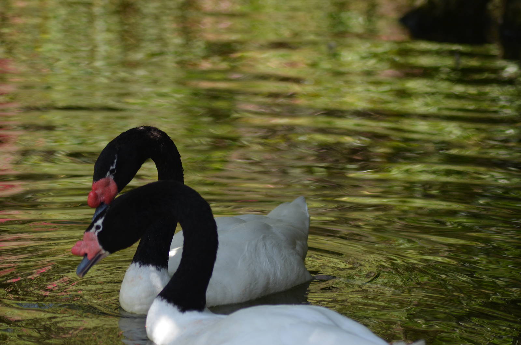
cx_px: 260
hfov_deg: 8.1
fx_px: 3683
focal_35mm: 255
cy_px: 172
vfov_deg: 5.4
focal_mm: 170
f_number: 4.5
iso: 560
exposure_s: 1/1000
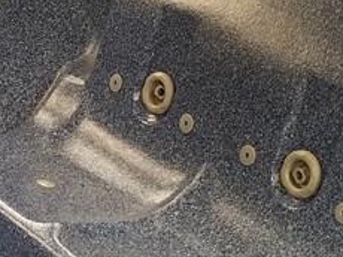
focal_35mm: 116
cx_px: -1
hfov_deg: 16.6
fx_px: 1148
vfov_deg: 12.7
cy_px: 137
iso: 100
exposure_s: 1/60
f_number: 1.7
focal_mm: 4.2
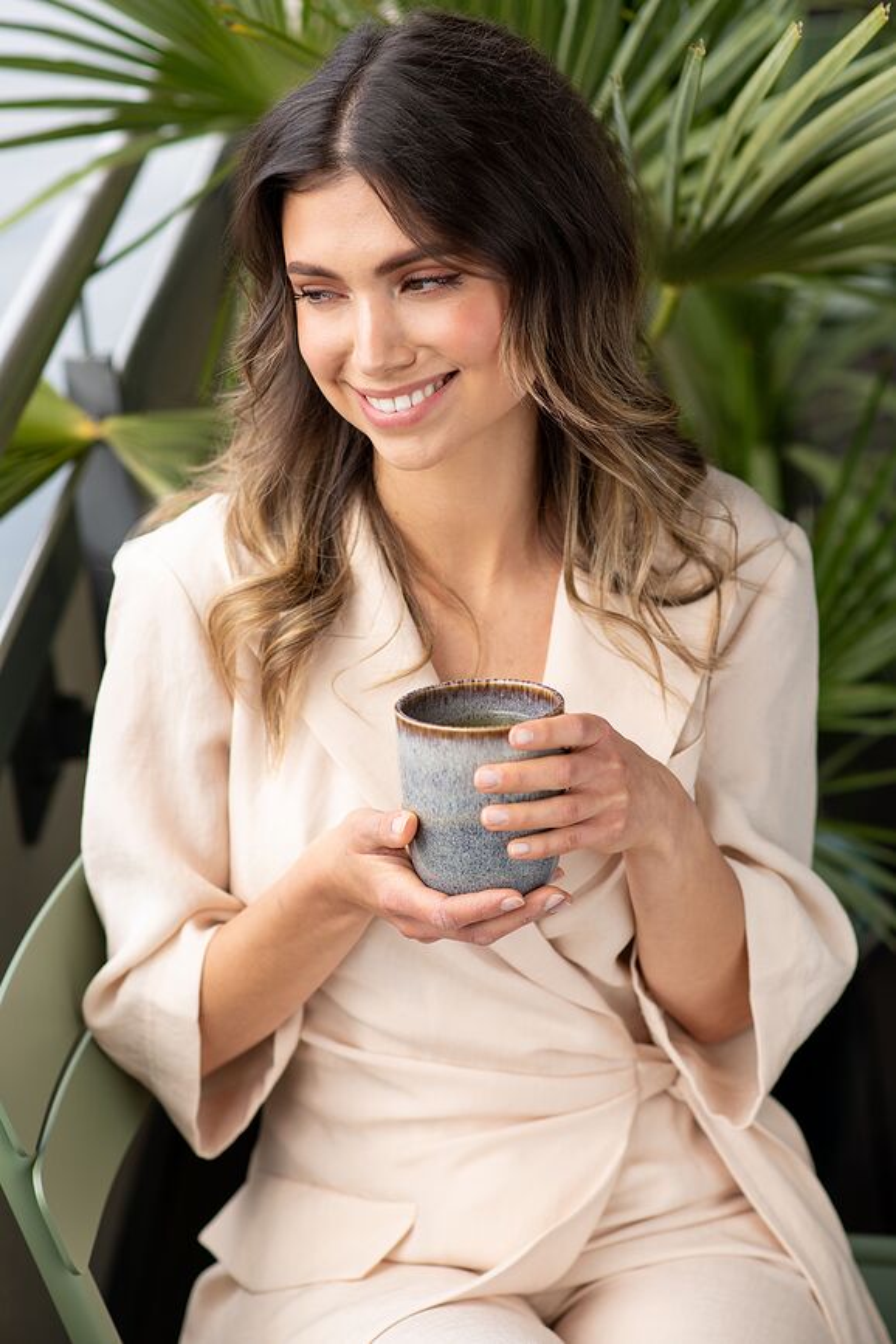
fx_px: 3173
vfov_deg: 23.9
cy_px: 672
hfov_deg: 16.1
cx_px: 448
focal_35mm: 85
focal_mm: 85
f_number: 3.5
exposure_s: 1/200
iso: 64
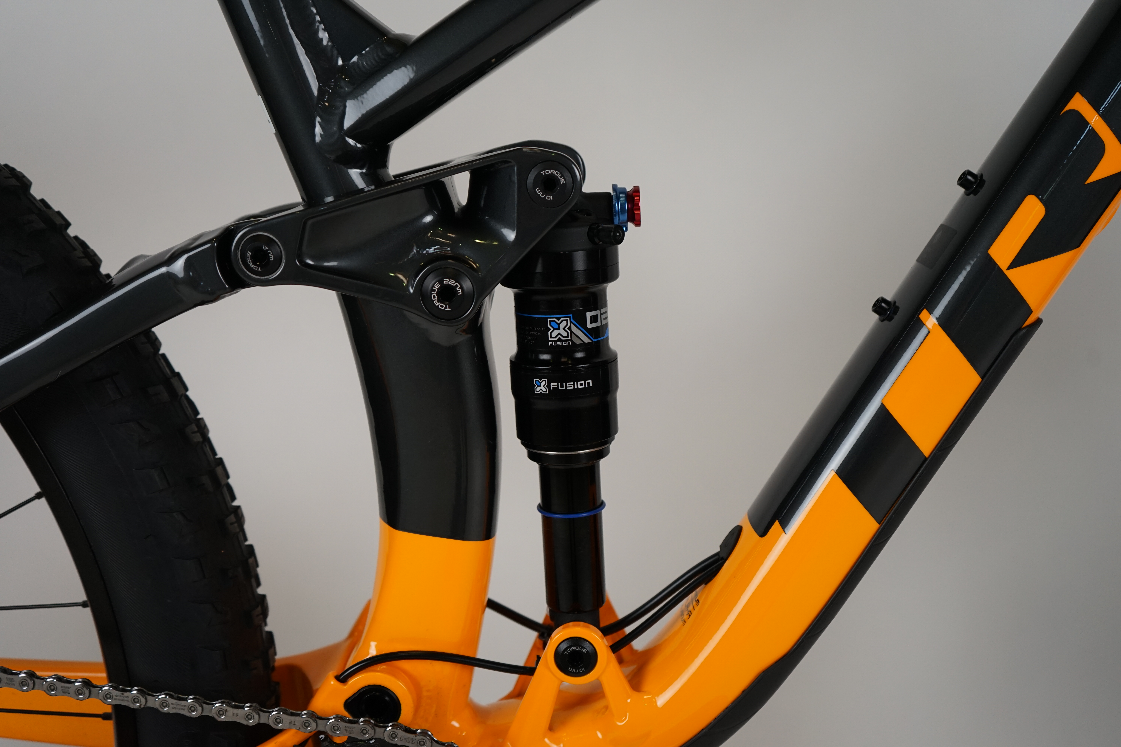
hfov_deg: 48.5
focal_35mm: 40
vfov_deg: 33.4
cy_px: 374
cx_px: 560
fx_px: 1245
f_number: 4
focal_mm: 40
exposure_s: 1/200
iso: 640
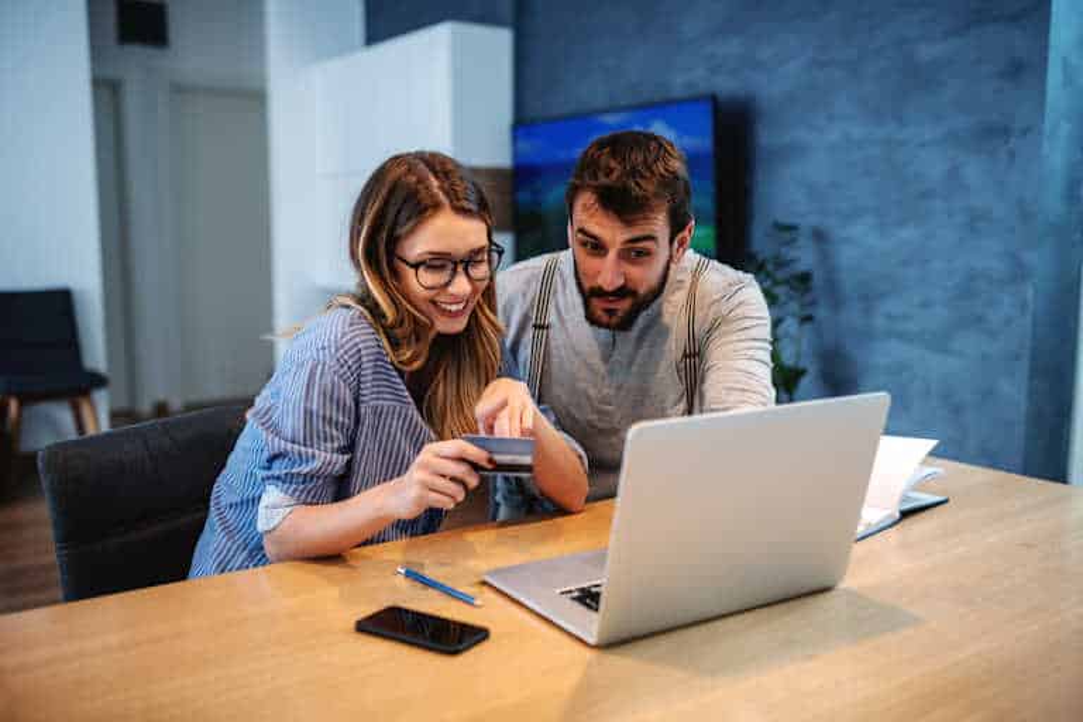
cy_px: 361
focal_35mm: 35
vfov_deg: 37.9
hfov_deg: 54.4
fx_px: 1053
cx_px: 542
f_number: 2
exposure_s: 1/200
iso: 200
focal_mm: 35
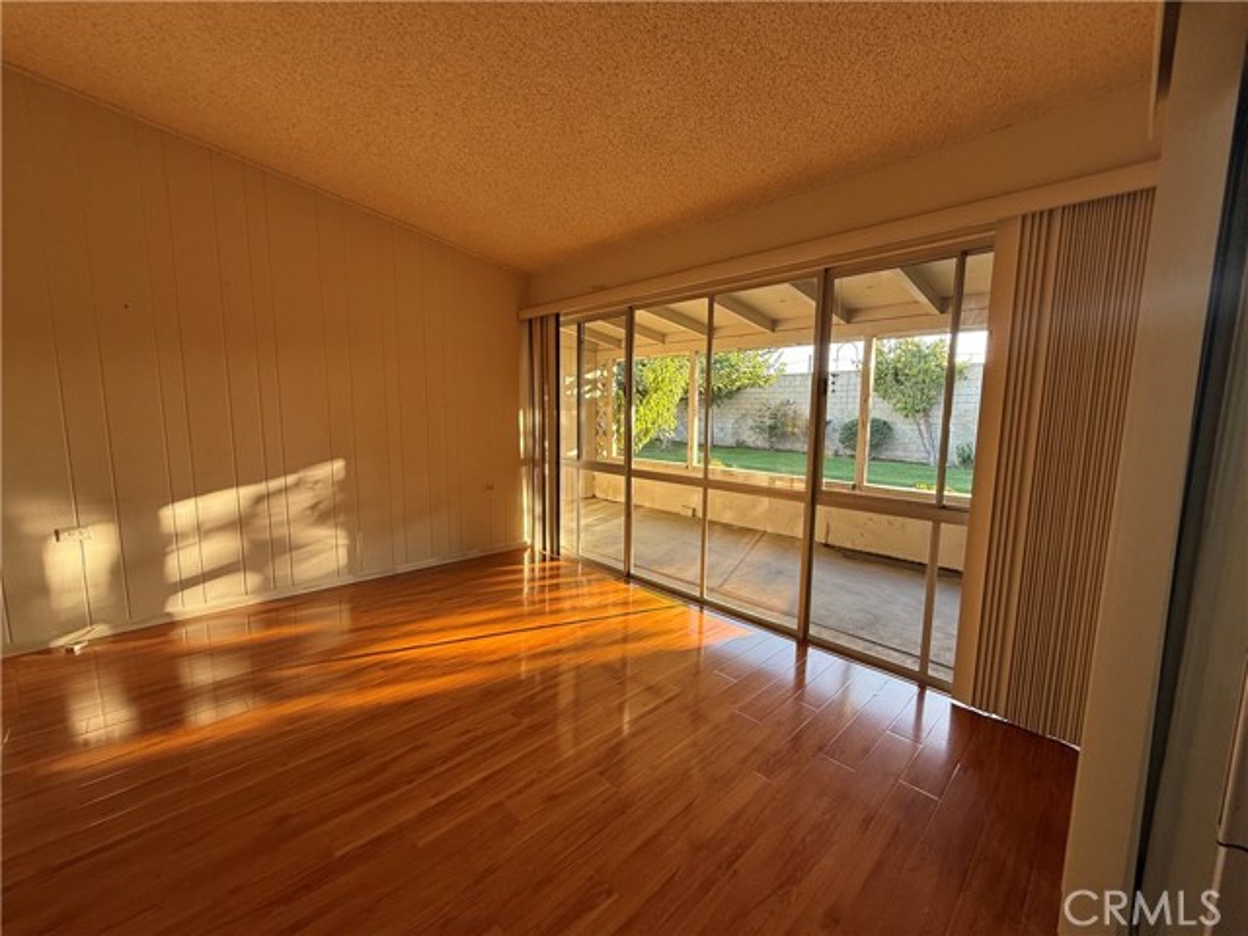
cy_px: 468
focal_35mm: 14
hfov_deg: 102.1
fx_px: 505
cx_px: 624
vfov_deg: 85.7
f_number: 2.2
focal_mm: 2.22
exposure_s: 1/99
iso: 64
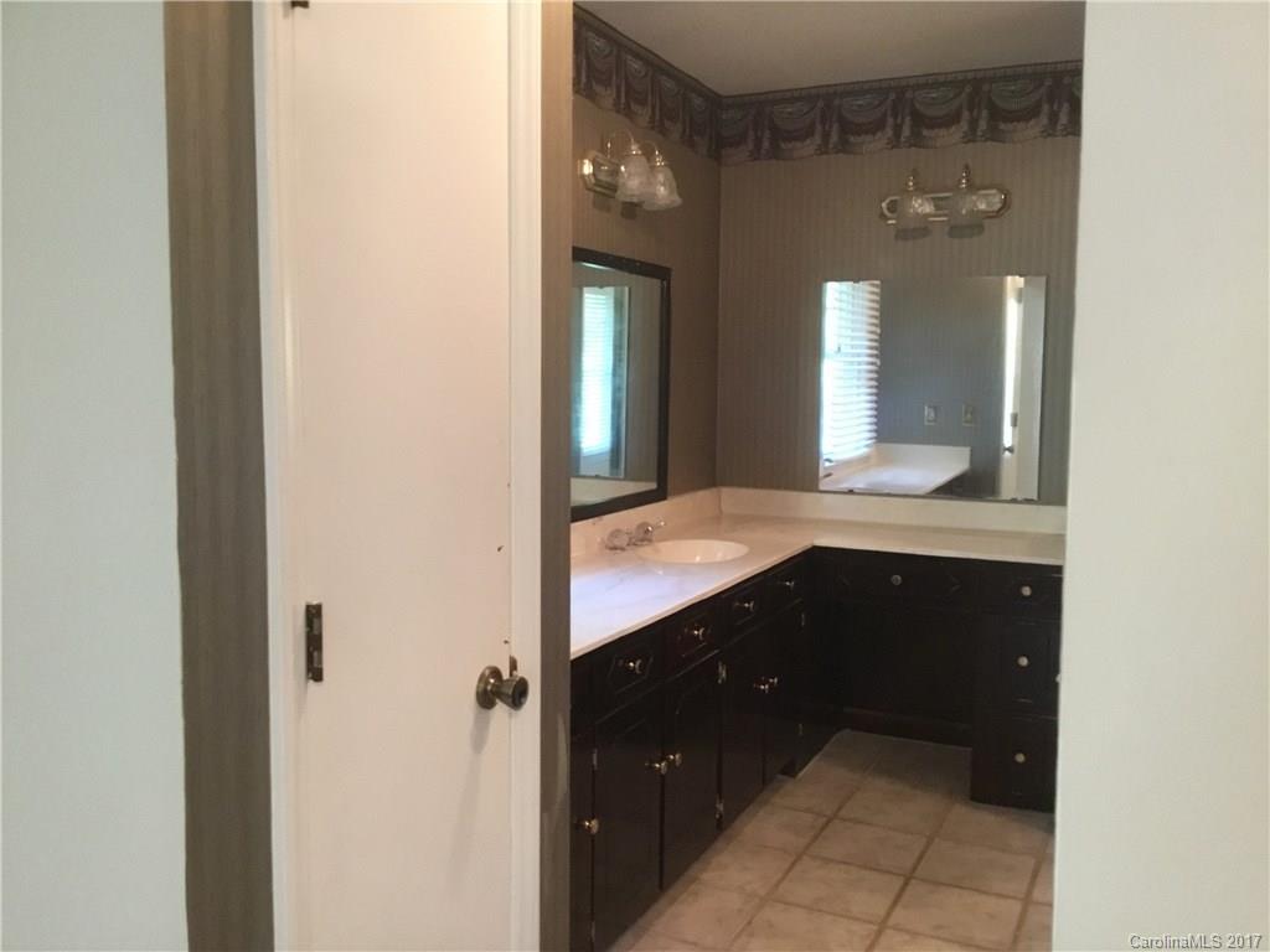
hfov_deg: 58.4
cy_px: 476
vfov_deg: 45.4
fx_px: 1137
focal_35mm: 31
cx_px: 635
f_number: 2.4
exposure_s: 1/20
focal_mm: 3.3
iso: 200
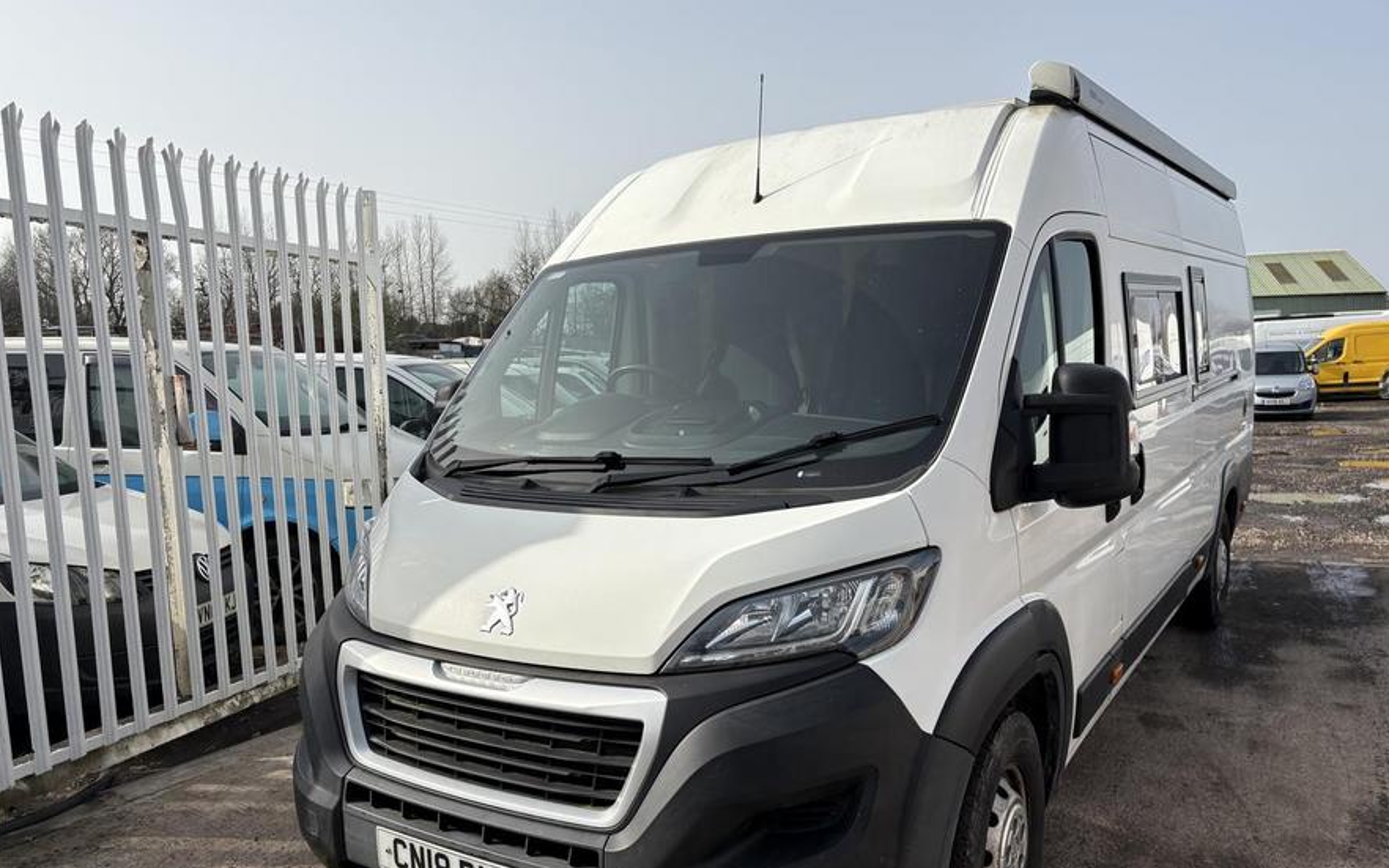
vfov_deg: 44.4
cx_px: 691
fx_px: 1060
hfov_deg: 66.5
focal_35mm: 28
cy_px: 501
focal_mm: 5.96
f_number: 1.6
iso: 50
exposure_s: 1/3623
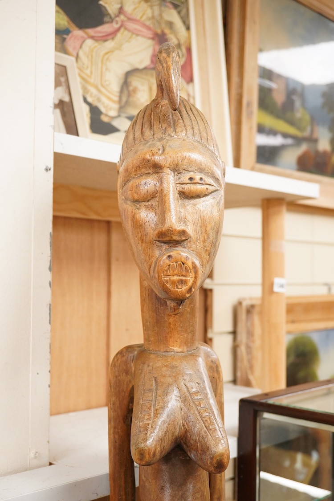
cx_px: 167
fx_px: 626
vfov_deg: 43.6
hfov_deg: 29.9
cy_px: 250
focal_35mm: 45
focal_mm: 30
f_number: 7.1
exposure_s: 1/160
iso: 2500
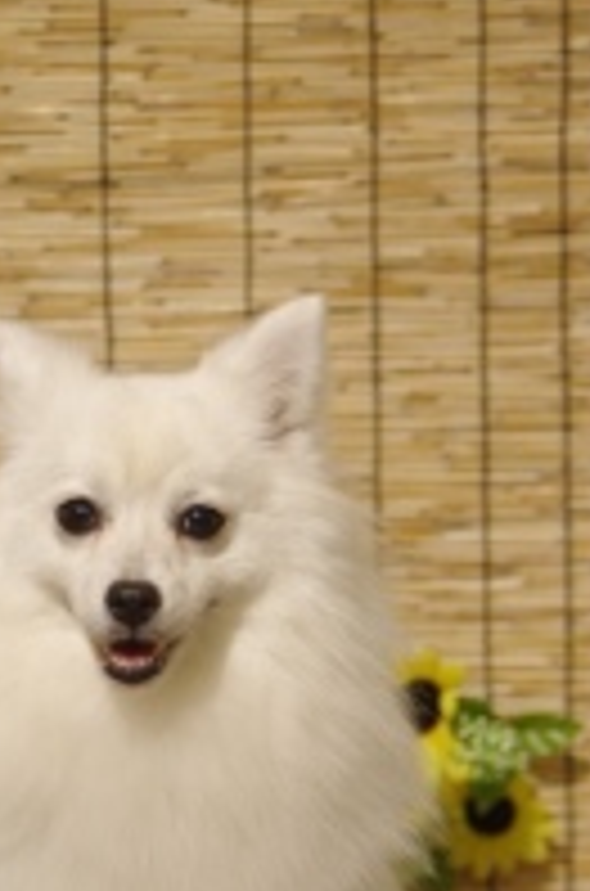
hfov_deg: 8.2
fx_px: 4102
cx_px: 185
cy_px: 684
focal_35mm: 166
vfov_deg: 12.4
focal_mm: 55
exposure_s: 1/160
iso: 320
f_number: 3.2
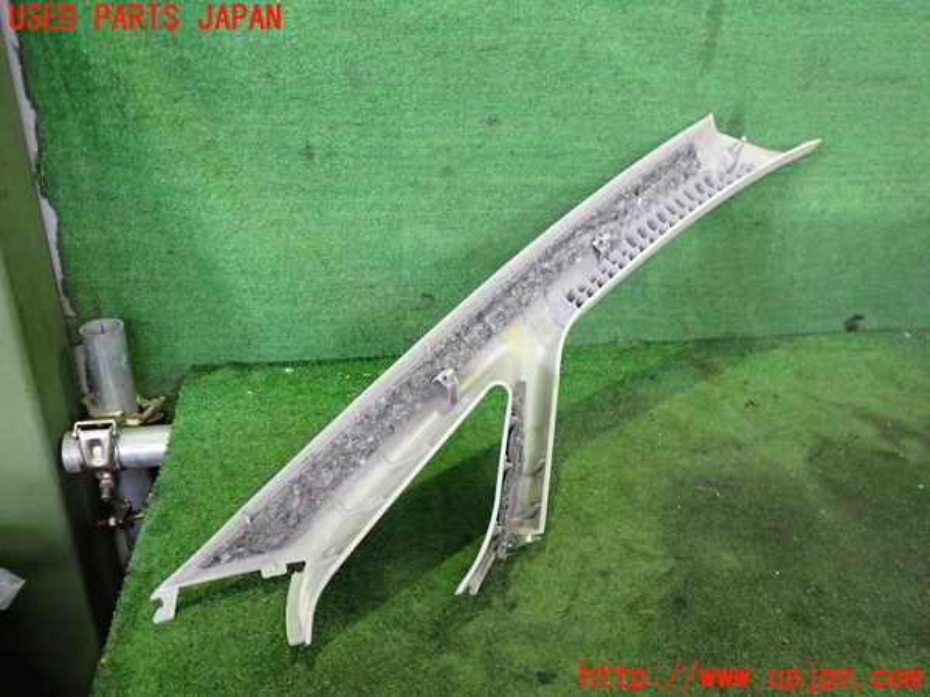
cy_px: 348
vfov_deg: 46.8
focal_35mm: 30
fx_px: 806
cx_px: 465
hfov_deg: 60.0
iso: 400
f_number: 2.3
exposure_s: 1/30
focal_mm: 5.4
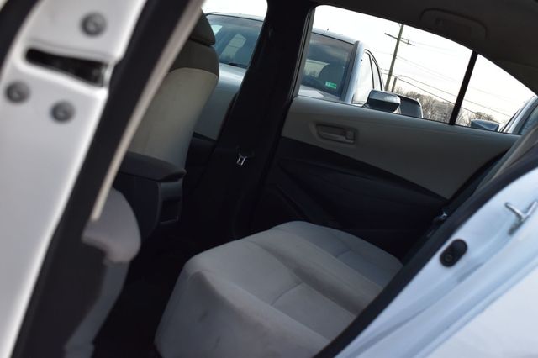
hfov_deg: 41.1
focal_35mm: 48
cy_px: 179
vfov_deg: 28.0
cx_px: 269
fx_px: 717
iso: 400
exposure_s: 1/30
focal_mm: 32
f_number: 7.1
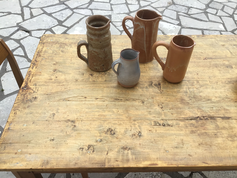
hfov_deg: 58.4
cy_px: 89
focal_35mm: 31
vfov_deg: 45.4
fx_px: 212
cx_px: 118
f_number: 2.4
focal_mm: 3.3
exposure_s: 1/111
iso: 25
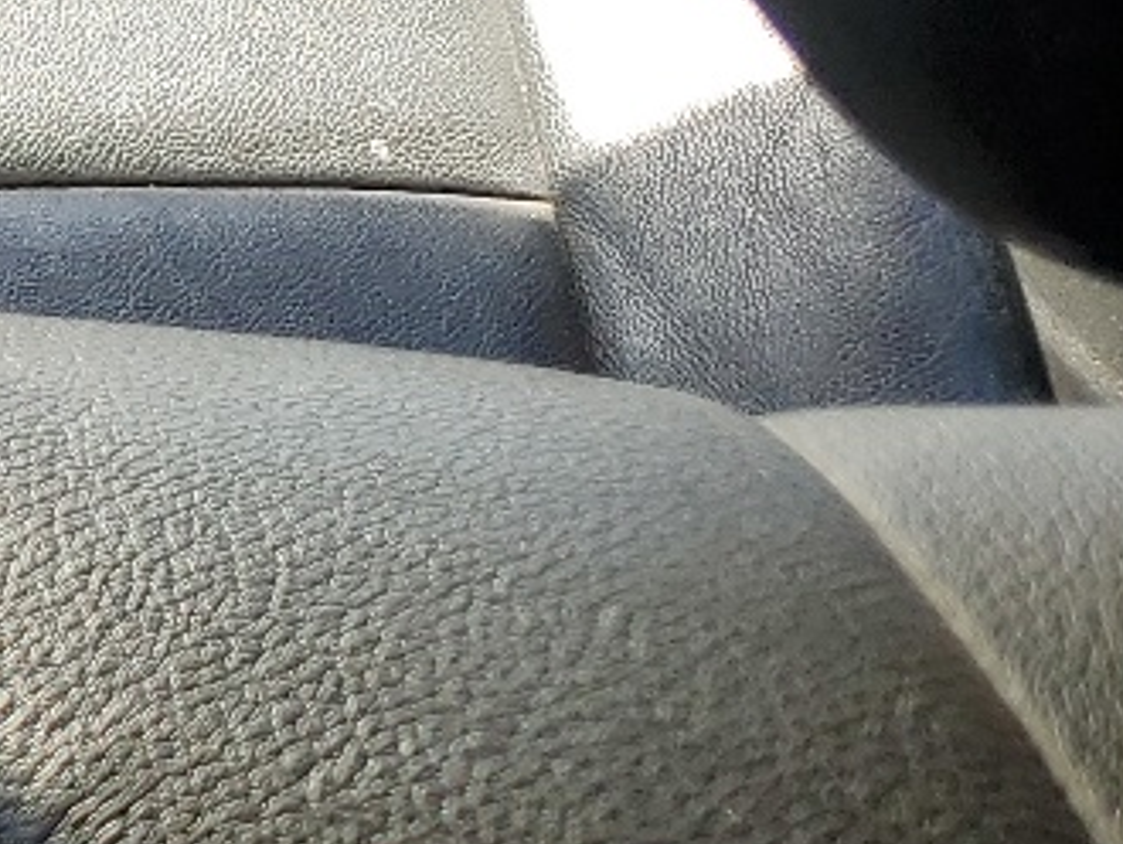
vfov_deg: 11.4
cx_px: -1548
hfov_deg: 12.4
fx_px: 4091
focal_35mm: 126
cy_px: -337
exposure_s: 1/143
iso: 50
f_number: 1.5
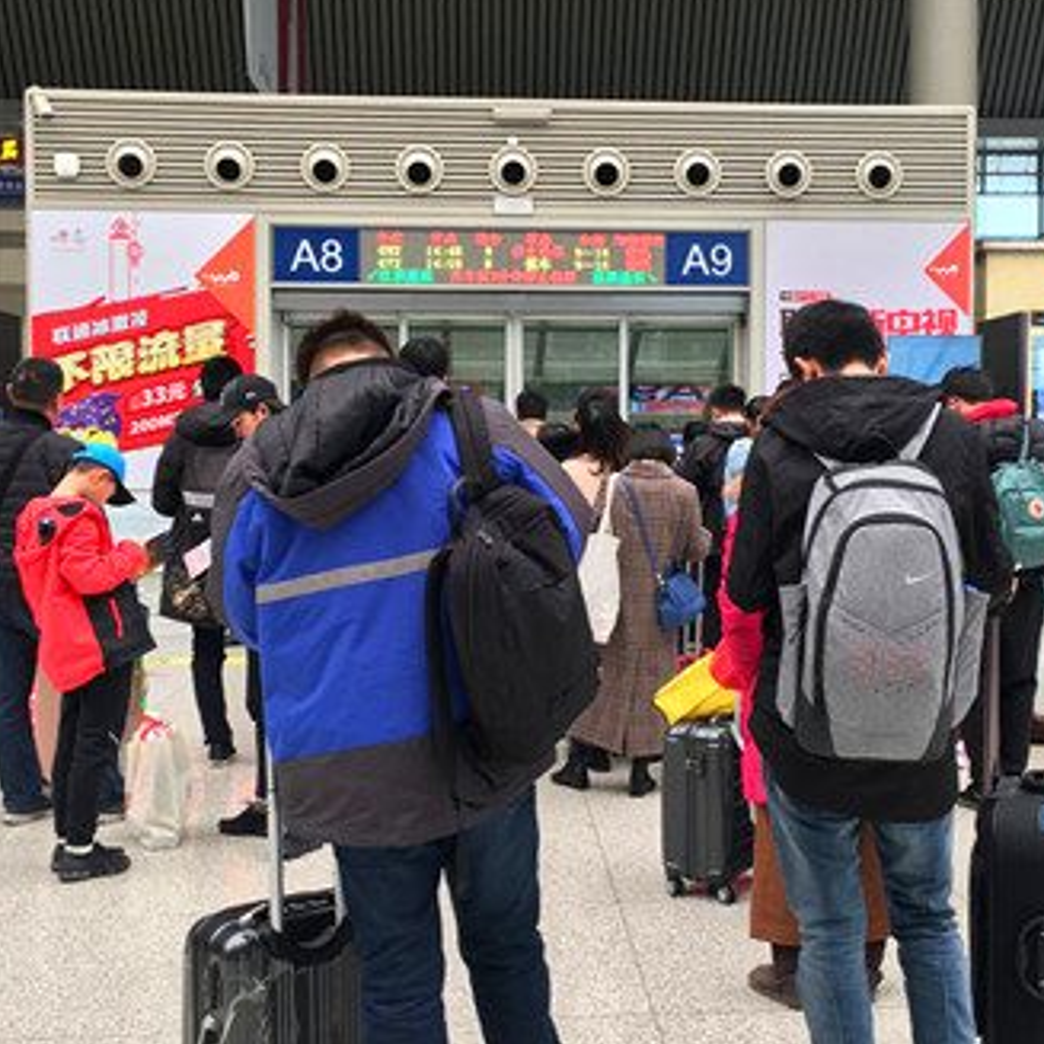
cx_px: 619
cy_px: 492
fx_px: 1604
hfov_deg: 35.9
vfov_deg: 36.0
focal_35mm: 47
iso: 25
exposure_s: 1/100
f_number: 2.2
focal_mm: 4.15
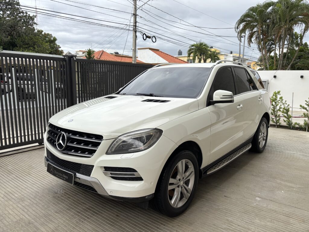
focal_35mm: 26
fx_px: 232
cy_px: 116
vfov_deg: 53.1
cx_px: 154
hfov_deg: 67.3
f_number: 1.6
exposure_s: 1/1027
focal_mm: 5.96
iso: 50
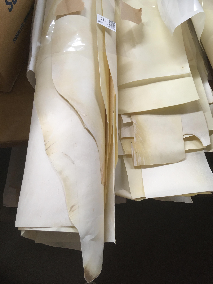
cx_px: 106
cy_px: 142
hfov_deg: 48.2
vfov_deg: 61.7
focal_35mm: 29
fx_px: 238
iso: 64
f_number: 2.2
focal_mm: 4.15
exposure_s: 1/33
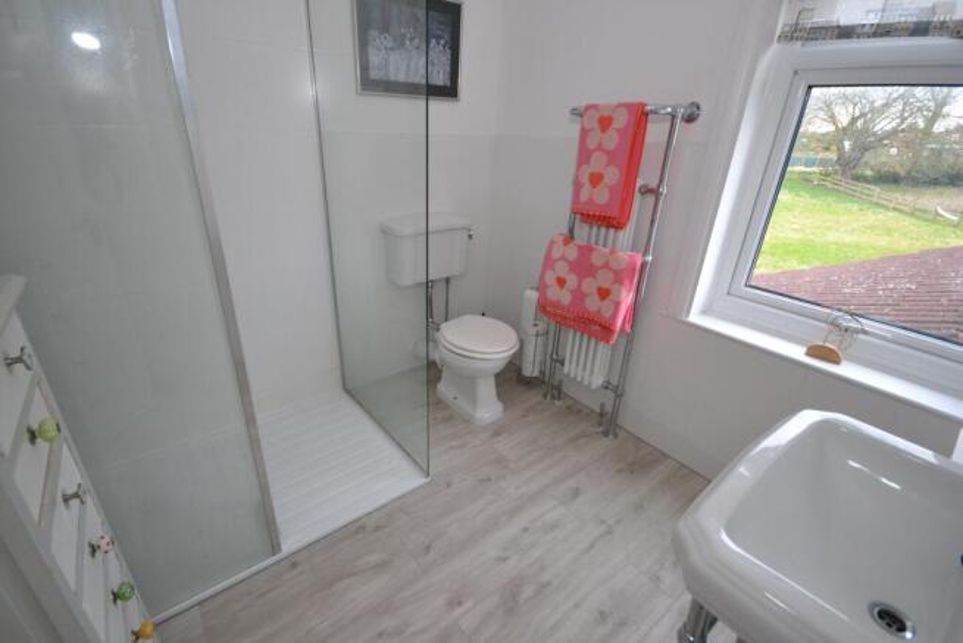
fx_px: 401
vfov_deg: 77.4
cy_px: 322
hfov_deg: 100.4
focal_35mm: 15
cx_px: 482
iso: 1400
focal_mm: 10
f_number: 4
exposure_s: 1/60
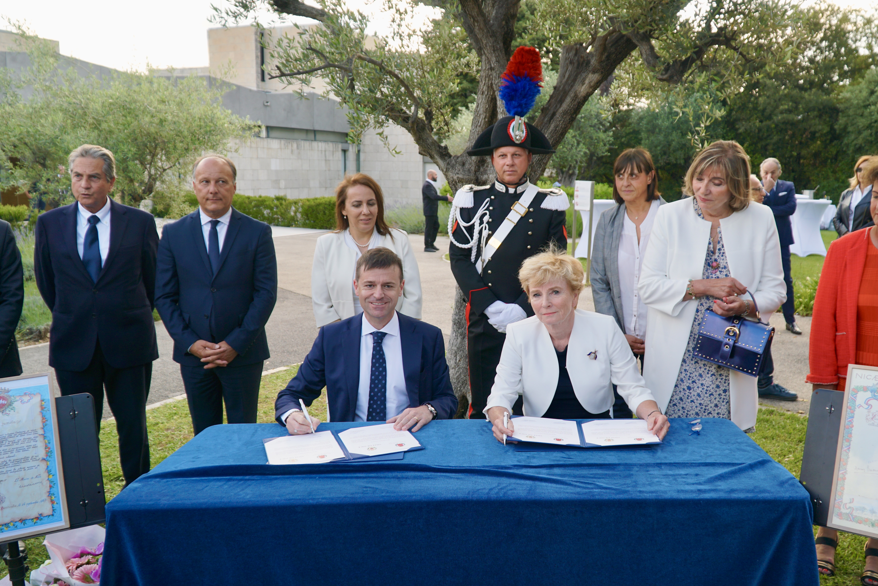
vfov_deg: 45.0
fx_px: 707
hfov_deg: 63.6
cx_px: 467
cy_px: 283
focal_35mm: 29
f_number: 4
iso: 160
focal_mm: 18
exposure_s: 1/160
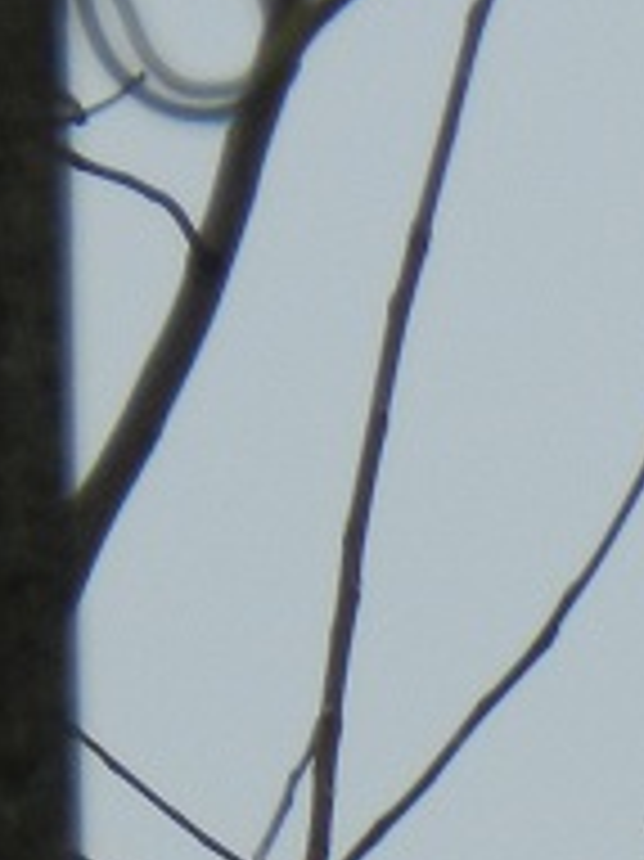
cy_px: 2206
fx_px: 64964
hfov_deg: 0.6
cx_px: 1356
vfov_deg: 0.8
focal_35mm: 2616
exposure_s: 1/400
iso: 160
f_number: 5.7
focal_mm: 88.7
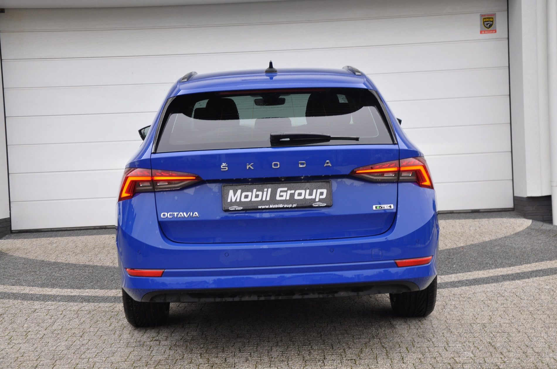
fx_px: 973
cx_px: 278
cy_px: 184
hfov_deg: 31.9
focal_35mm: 63
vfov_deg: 21.5
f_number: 6.3
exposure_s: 1/40
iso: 250
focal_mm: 42
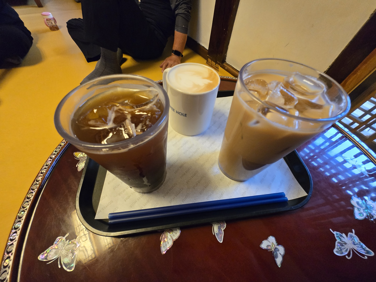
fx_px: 141
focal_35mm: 13
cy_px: 141
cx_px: 188
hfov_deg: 106.2
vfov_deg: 89.9
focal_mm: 1.7
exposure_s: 1/60
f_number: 2.2
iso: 500
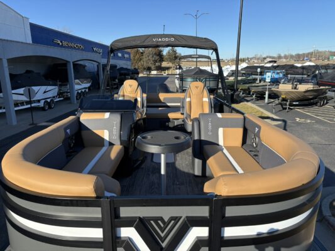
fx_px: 252
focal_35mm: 26
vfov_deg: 53.1
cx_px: 168
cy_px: 126
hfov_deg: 67.3
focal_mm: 5.96
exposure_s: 1/2062
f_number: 1.6
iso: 50
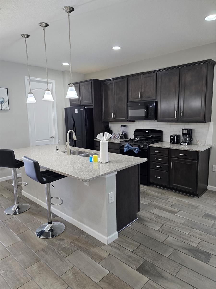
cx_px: 108
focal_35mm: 23
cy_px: 144
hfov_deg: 58.9
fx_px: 191
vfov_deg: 73.9
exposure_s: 1/120
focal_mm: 6.3
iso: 400
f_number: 1.7
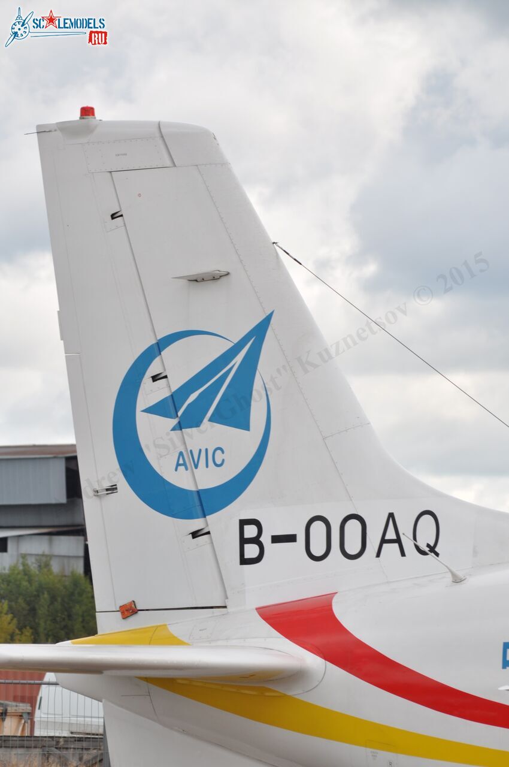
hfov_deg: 5.4
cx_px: 254
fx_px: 5422
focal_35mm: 255
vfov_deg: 8.1
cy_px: 384
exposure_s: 1/200
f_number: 8
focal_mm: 170
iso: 200
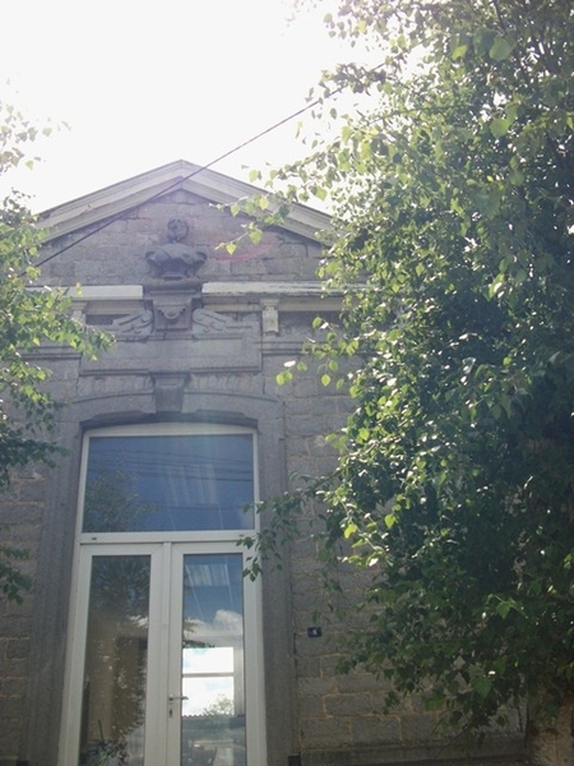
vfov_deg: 56.8
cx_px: 287
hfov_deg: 44.2
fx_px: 707
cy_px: 383
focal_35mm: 32
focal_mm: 5.7
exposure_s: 1/125
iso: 80
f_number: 8.8
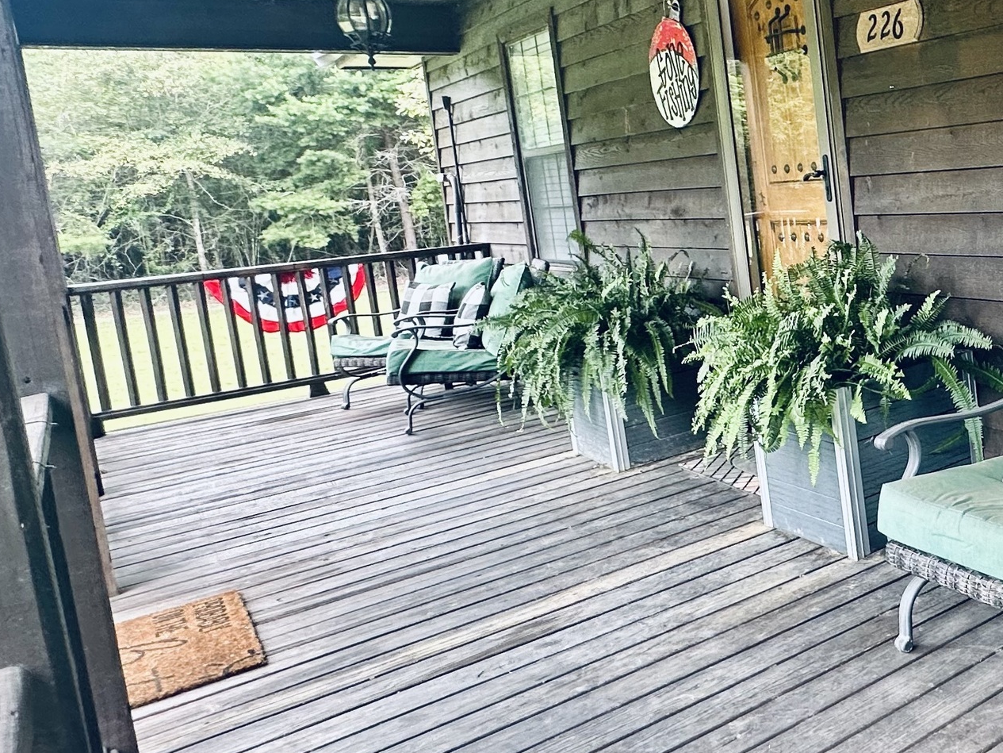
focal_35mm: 34
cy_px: 263
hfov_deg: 43.0
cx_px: 1085
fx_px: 985
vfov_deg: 41.4
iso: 80
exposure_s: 1/99
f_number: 2.2
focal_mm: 2.22
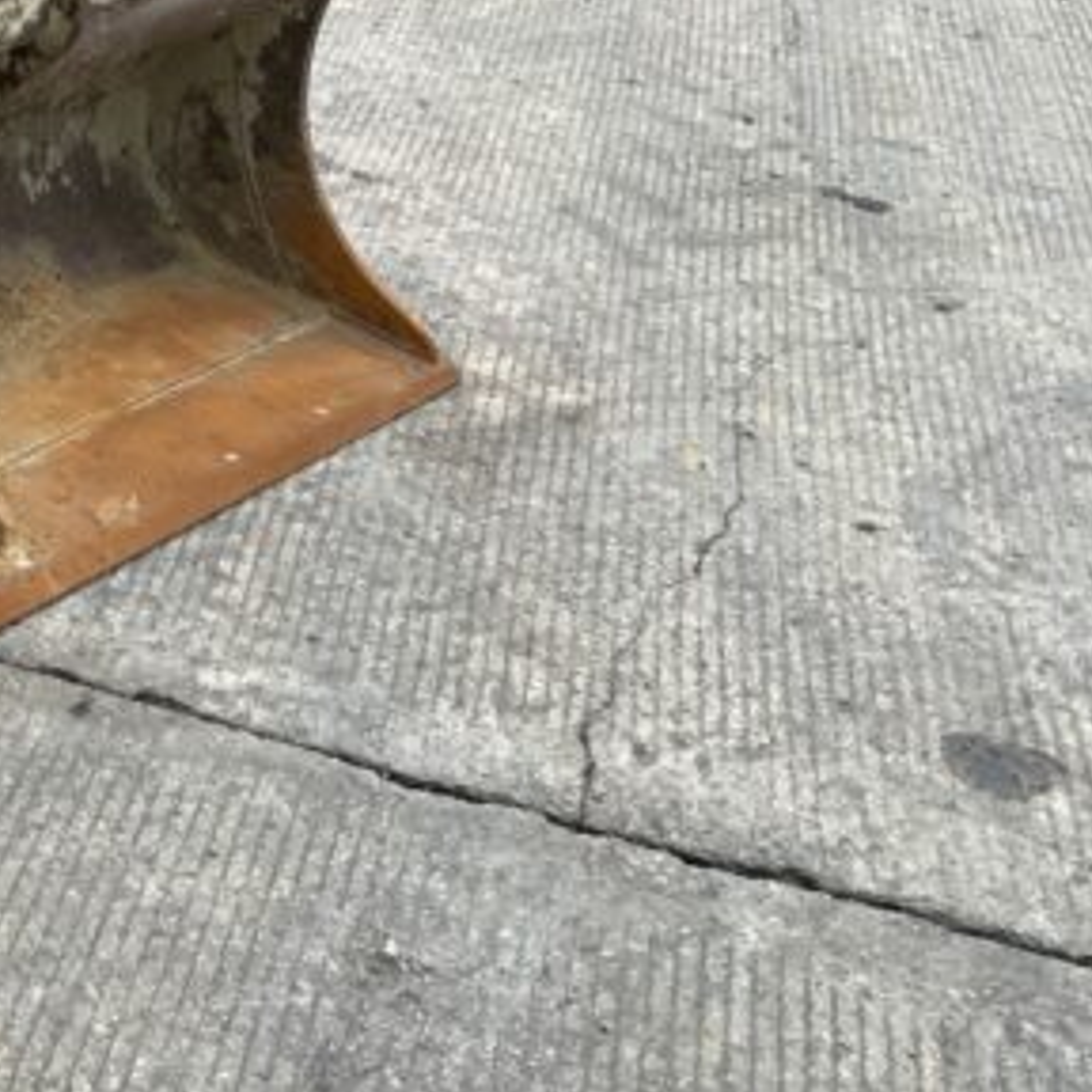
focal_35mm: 57
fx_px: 2034
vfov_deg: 29.9
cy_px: 379
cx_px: -91
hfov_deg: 27.6
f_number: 1.8
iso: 16
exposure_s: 1/599
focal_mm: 3
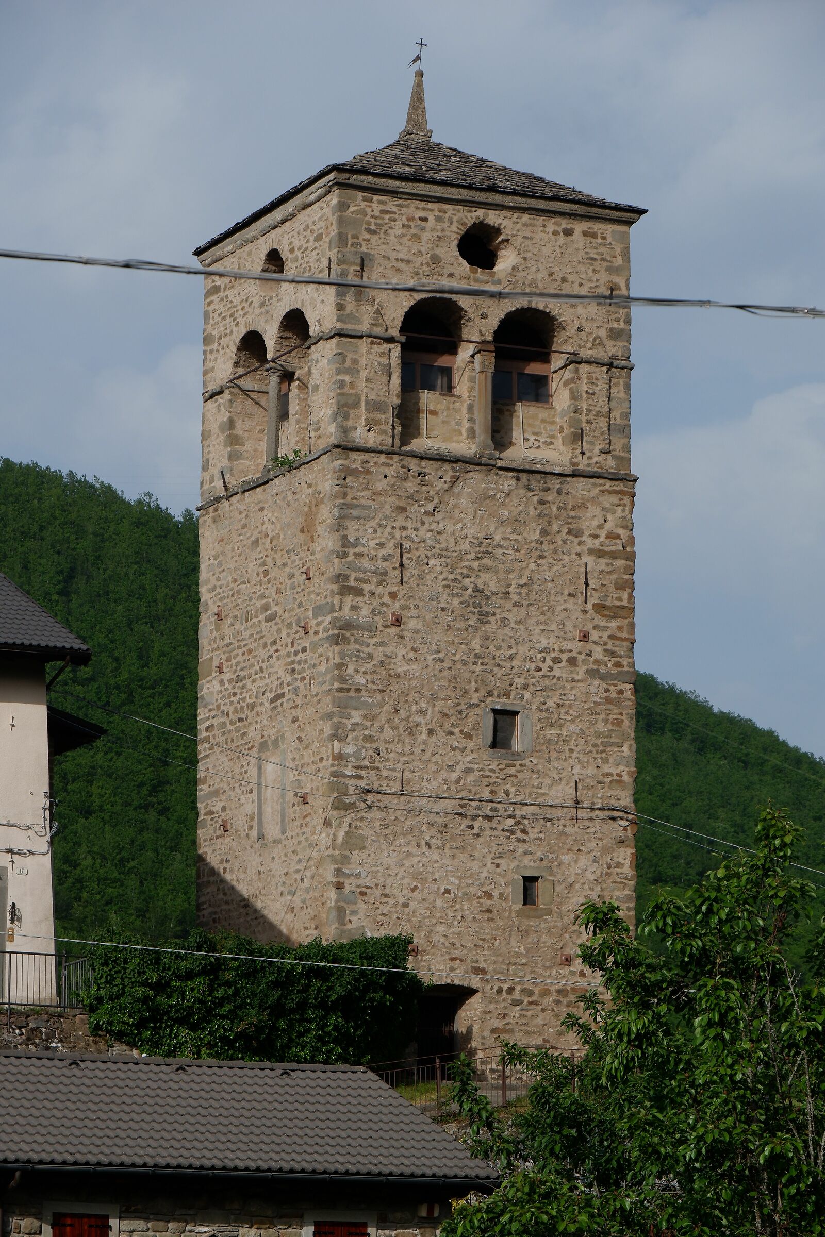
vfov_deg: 17.5
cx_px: 412
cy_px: 618
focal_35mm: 117
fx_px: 4022
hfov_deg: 11.7
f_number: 7.1
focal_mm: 78.7
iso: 200
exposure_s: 1/400
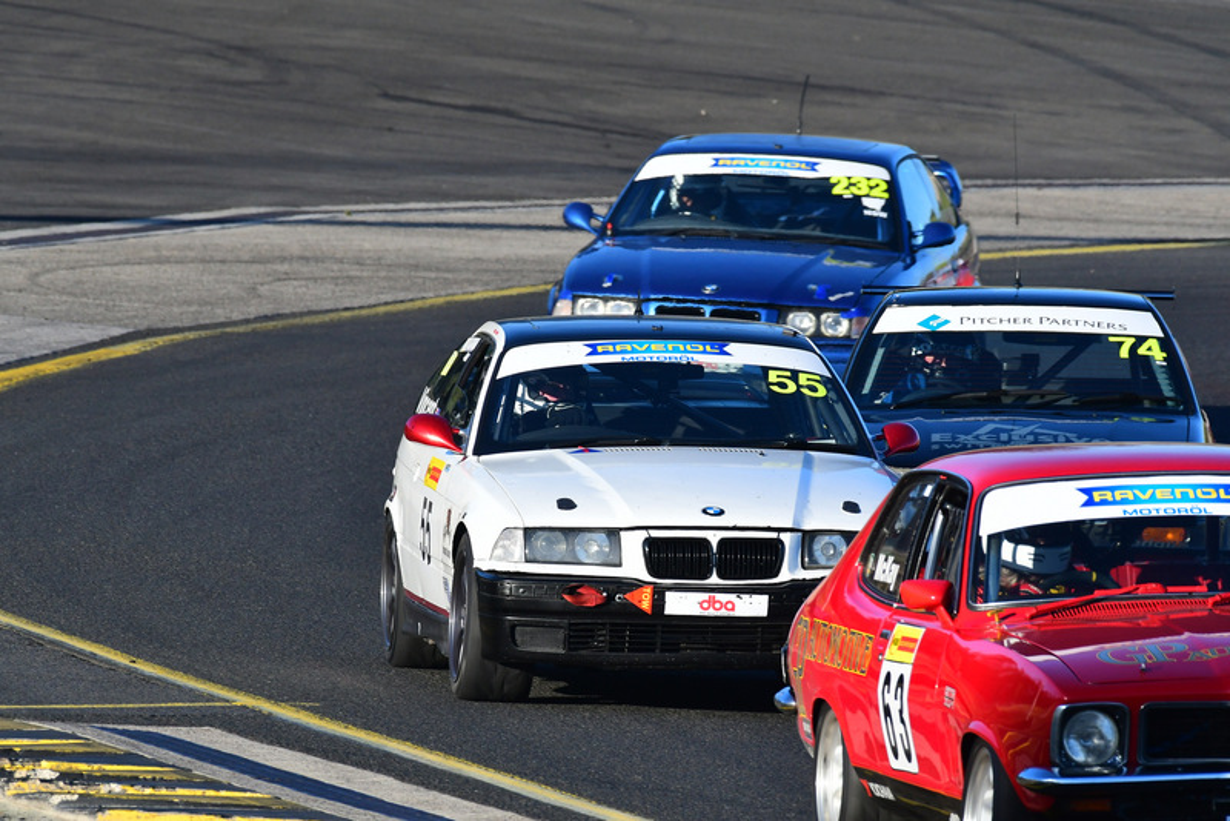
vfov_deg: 1.8
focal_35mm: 750
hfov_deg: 2.7
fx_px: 25633
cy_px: 410
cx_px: 615
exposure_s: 1/640
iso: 800
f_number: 11
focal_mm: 500
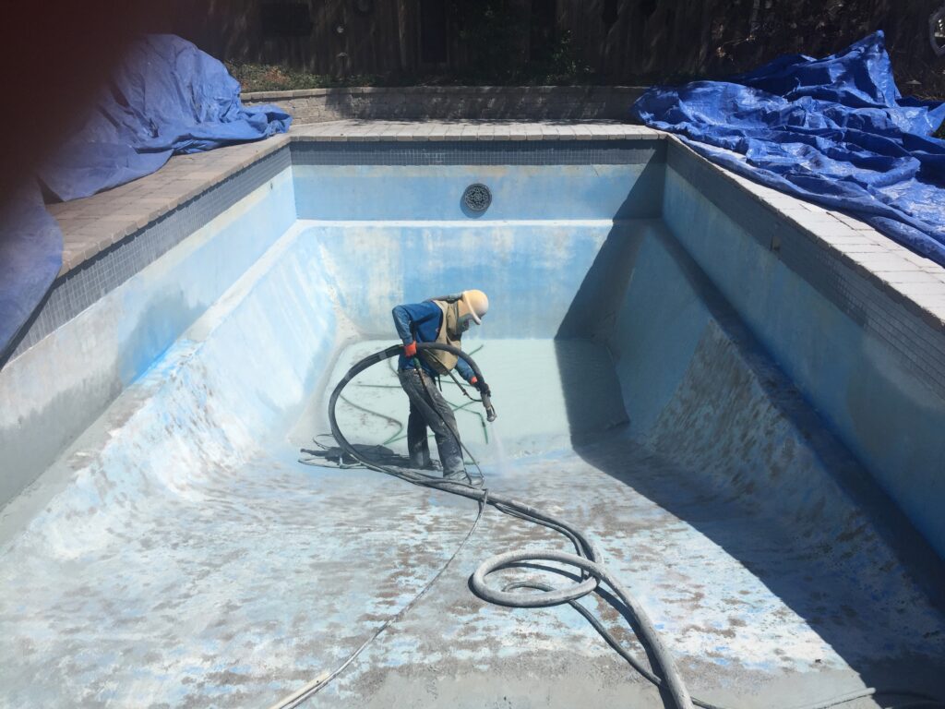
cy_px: 354
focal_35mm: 29
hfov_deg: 61.7
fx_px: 792
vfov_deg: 48.2
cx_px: 472
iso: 32
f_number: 2.2
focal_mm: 4.15
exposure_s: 1/4405
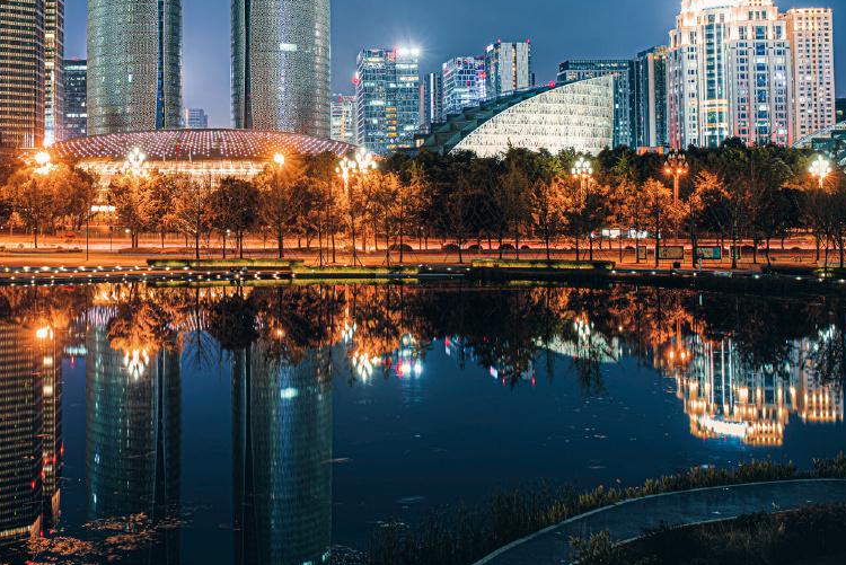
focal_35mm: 56
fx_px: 1317
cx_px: 203
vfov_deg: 23.9
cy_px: 117
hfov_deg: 34.8
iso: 100
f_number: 5.6
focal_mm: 35
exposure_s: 5
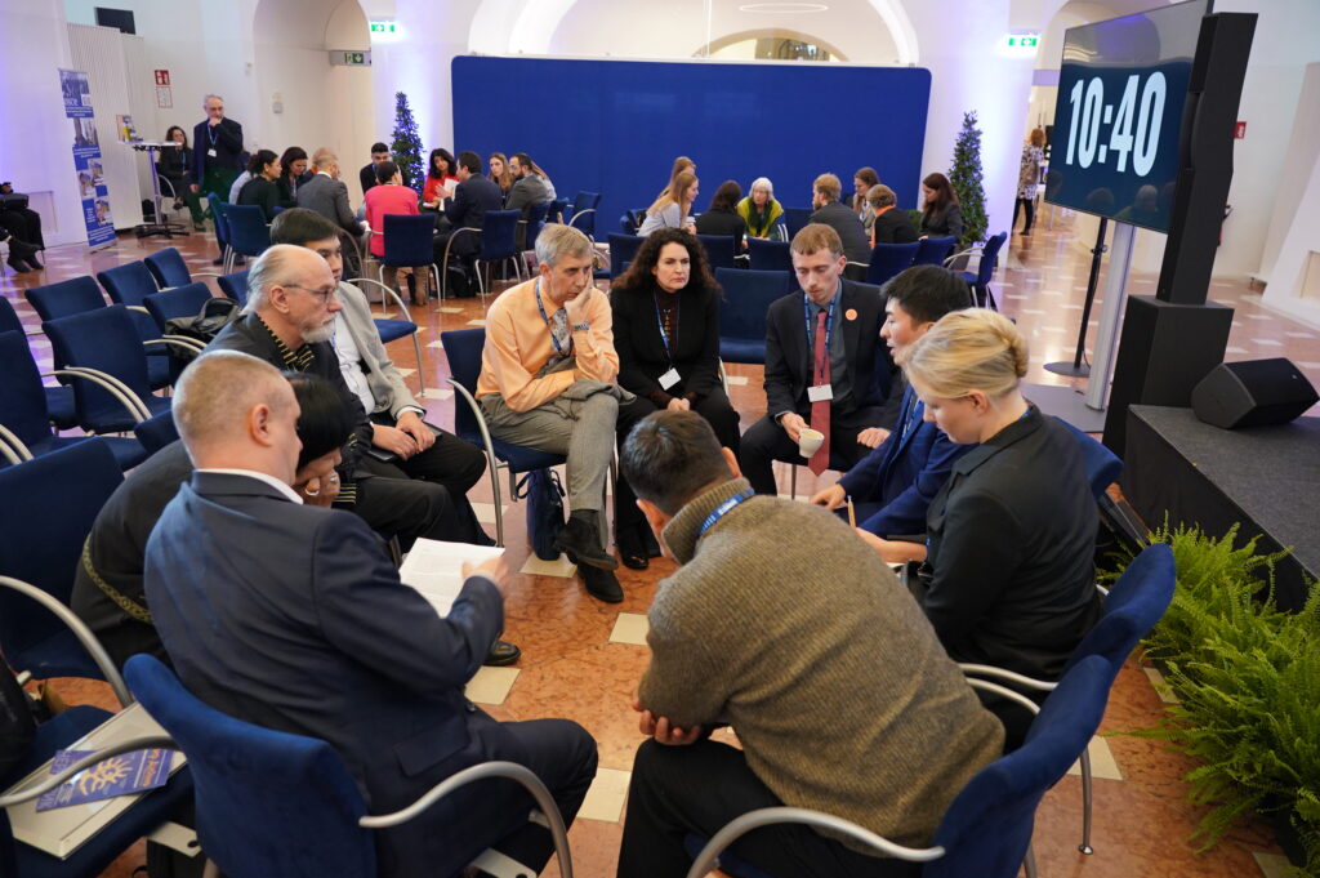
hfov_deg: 69.4
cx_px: 660
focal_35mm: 26
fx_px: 953
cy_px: 439
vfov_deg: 49.5
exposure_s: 1/60
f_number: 4
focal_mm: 26
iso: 2500
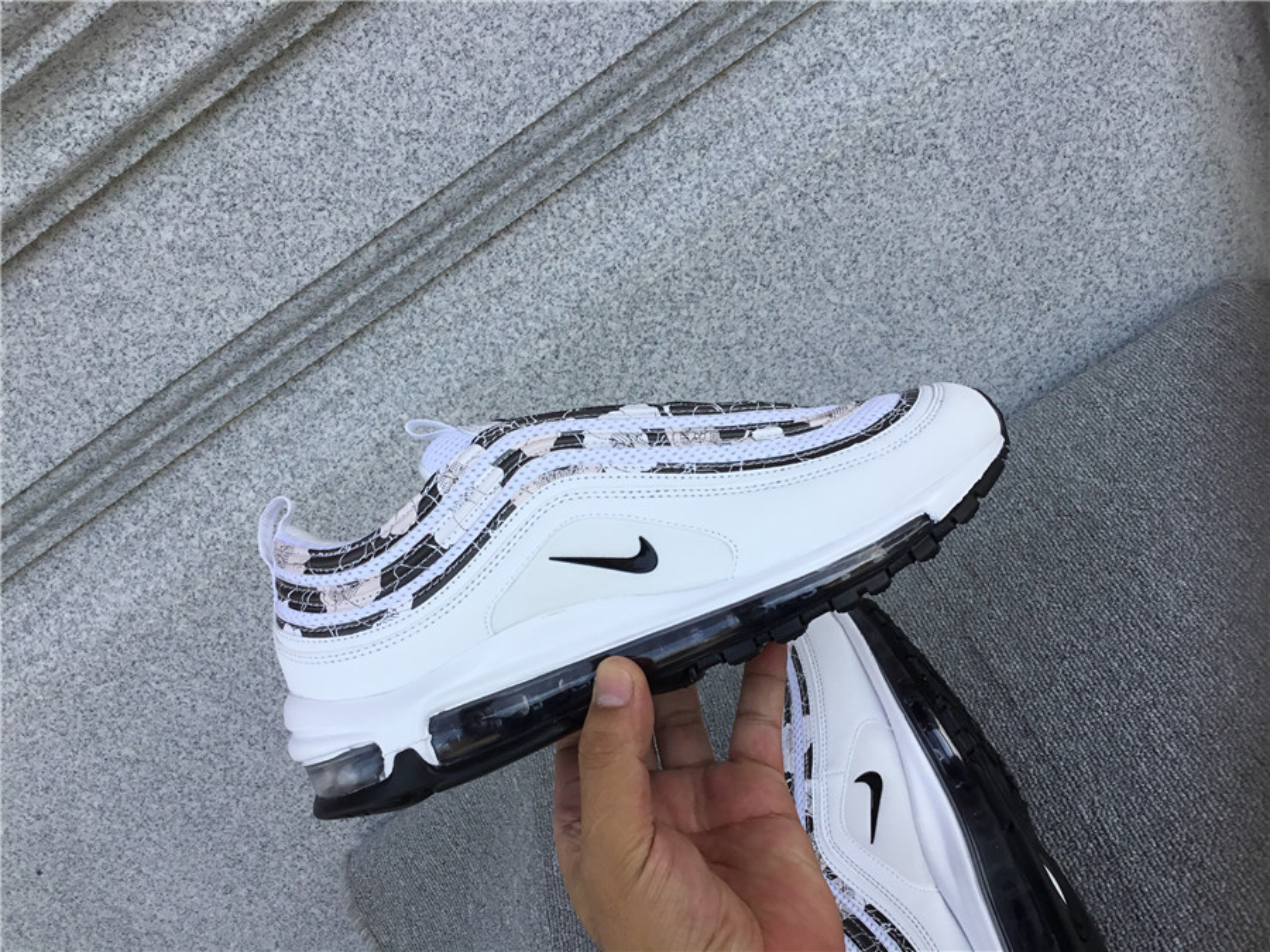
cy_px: 476
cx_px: 635
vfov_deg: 45.4
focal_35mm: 31
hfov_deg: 58.4
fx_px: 1137
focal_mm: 3.3
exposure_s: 1/473
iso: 25
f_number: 2.4
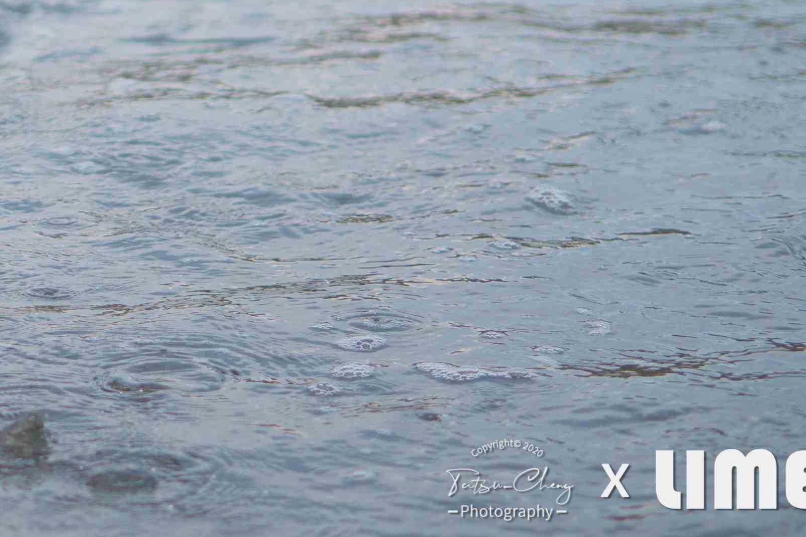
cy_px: -457
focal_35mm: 169
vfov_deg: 7.8
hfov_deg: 11.6
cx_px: -457
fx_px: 3783
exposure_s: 1/2000
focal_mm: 30
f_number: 2.2
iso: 100
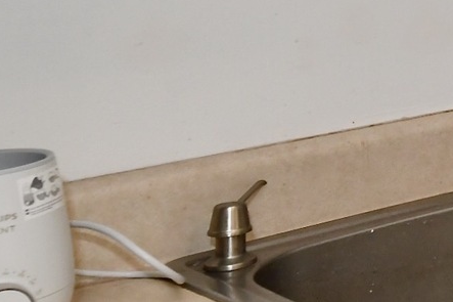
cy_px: -139
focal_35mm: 97
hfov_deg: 13.9
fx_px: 1220
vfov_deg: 13.4
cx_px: 1118
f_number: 6.3
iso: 640
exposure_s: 1/60
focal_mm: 14
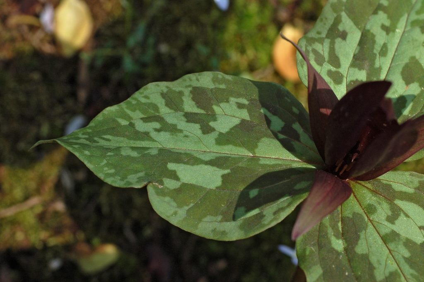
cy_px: 141
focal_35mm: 105
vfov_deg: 13.0
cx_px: 212
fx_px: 1235
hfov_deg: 19.5
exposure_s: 1/250
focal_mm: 70
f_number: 8
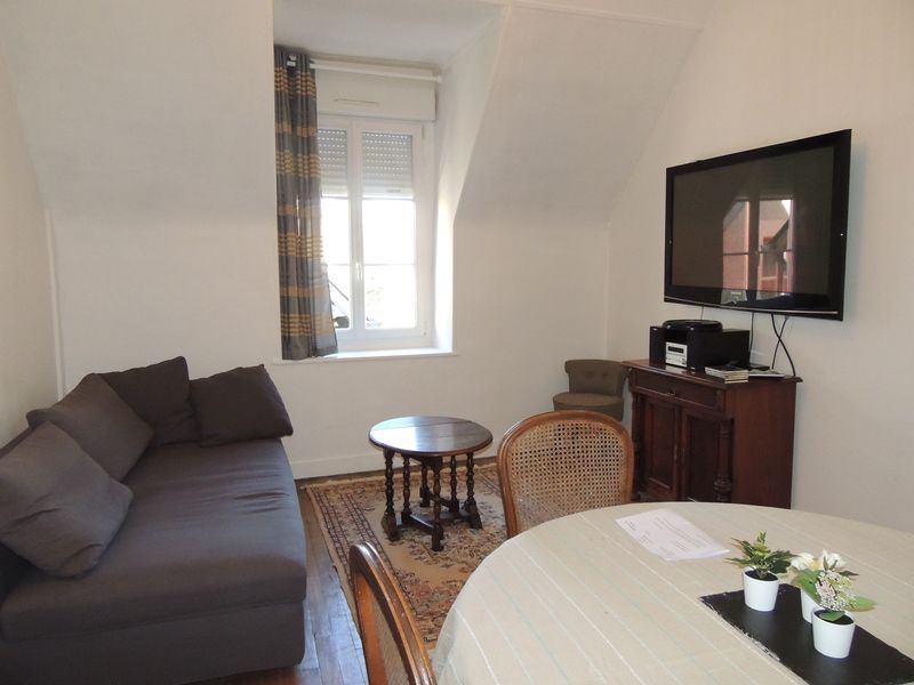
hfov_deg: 71.6
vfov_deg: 56.8
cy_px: 342
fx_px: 634
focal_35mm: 24
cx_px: 457
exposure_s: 1/125
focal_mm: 4.3
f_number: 3
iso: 800
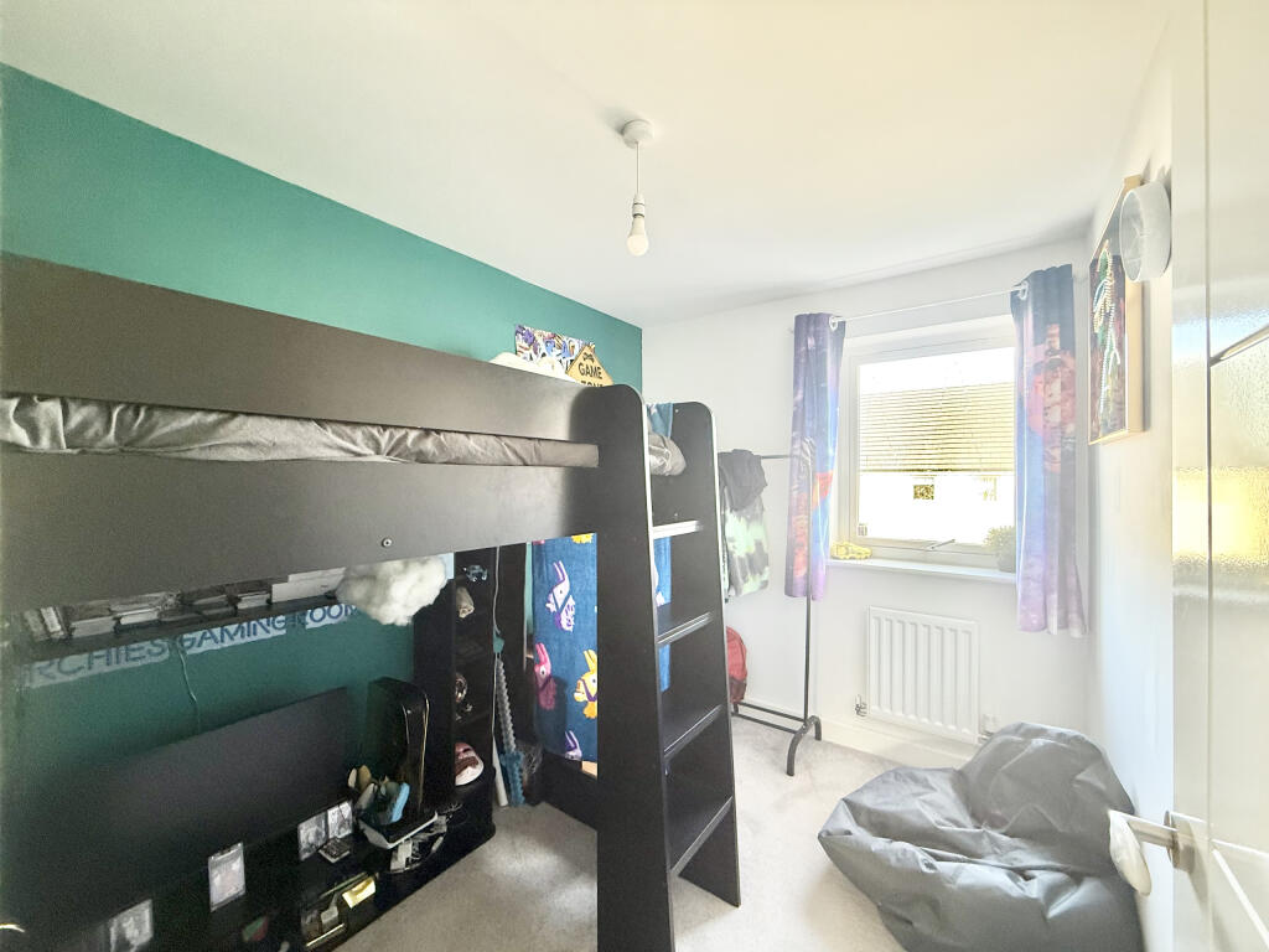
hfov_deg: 102.1
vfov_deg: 85.7
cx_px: 634
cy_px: 476
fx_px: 513
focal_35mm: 14
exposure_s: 1/67
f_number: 2.2
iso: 320
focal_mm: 2.22
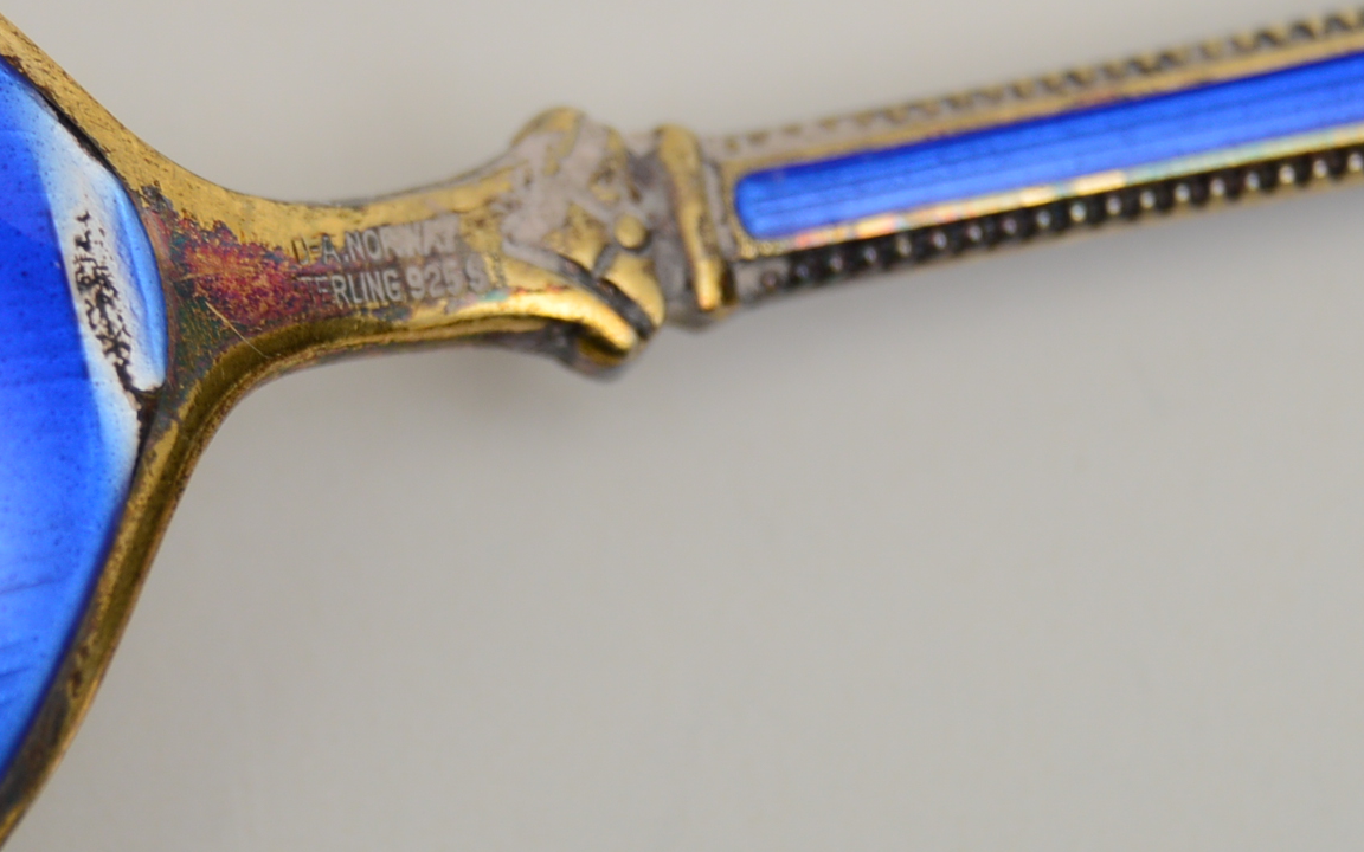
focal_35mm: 219
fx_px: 8153
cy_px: 147
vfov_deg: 6.0
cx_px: 457
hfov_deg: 9.6
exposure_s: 1/160
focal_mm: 55
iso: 100
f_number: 5.6
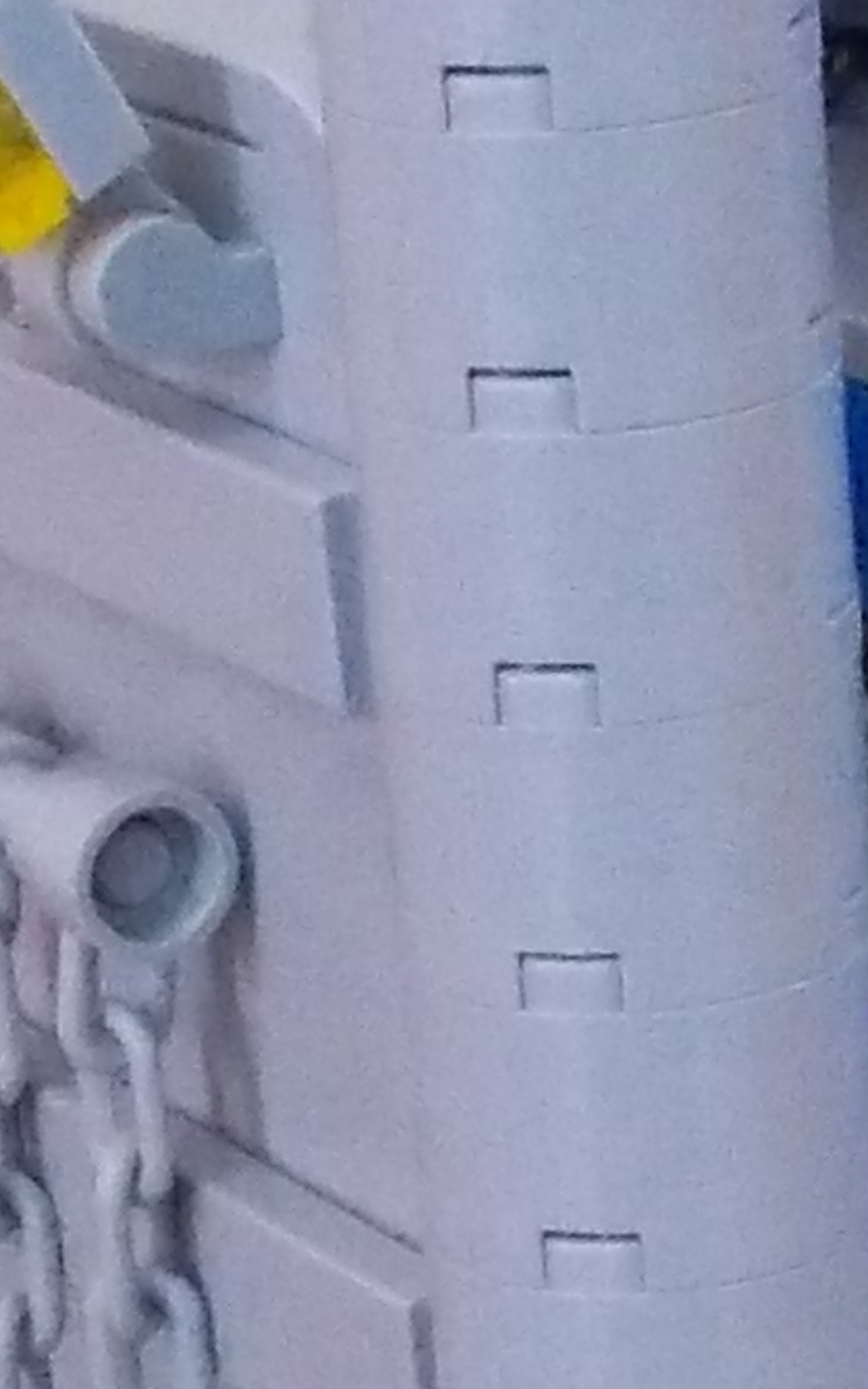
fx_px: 8291
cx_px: 1331
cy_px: 932
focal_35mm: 219
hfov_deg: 5.9
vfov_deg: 9.6
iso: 800
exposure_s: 1/13
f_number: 3.4
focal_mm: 5.3
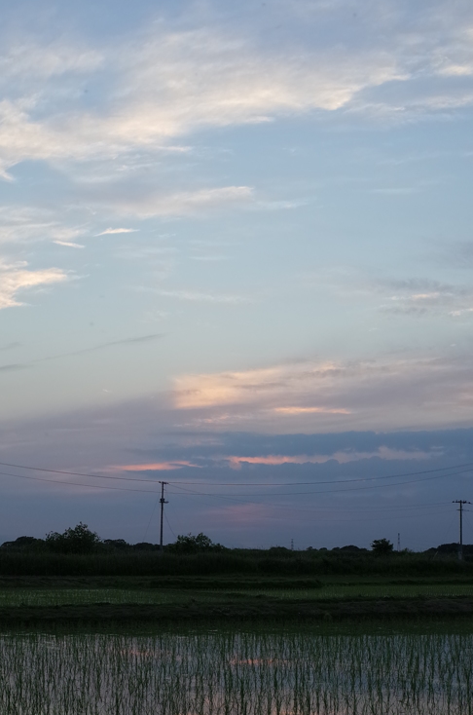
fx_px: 1168
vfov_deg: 33.4
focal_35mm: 59
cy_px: 533
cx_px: 171
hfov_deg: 22.8
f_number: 4
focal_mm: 18.3
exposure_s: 1/90
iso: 100
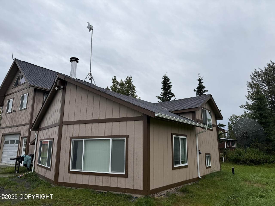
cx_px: 138
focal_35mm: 24
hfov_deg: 71.6
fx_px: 191
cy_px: 103
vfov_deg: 56.8
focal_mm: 6.76
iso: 80
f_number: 1.78
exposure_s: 1/1585
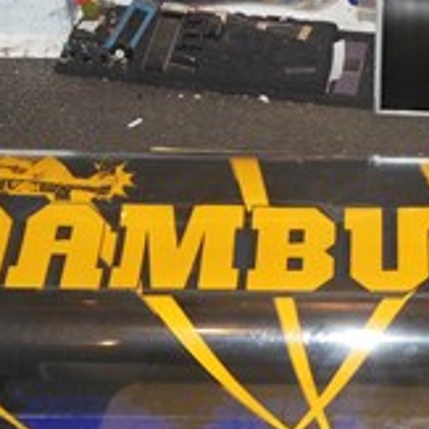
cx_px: 397
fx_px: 1122
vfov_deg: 21.5
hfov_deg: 21.1
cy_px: 321
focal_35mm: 80
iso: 200
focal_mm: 6
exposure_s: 1/30
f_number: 3.5
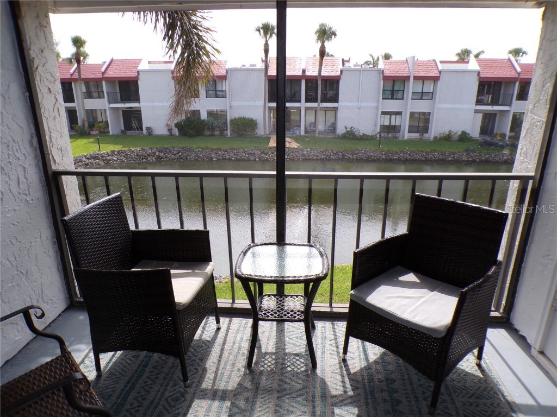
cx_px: 278
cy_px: 208
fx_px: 386
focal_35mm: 24
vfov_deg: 56.8
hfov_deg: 71.6
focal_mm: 4.3
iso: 100
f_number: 4.4
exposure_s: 1/200
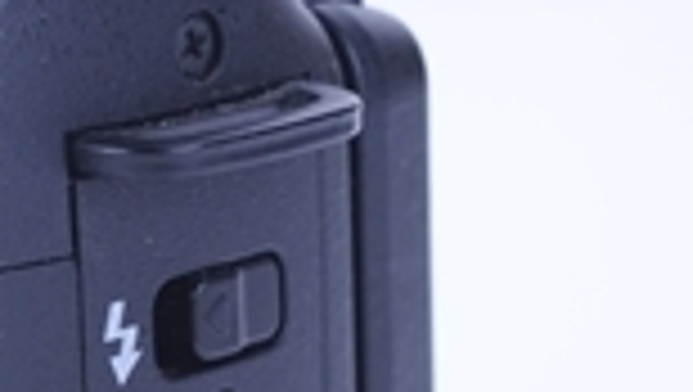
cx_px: -688
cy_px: 602
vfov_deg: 4.0
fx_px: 5629
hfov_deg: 6.8
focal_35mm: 306
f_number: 10
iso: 200
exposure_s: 1/160
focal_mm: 60
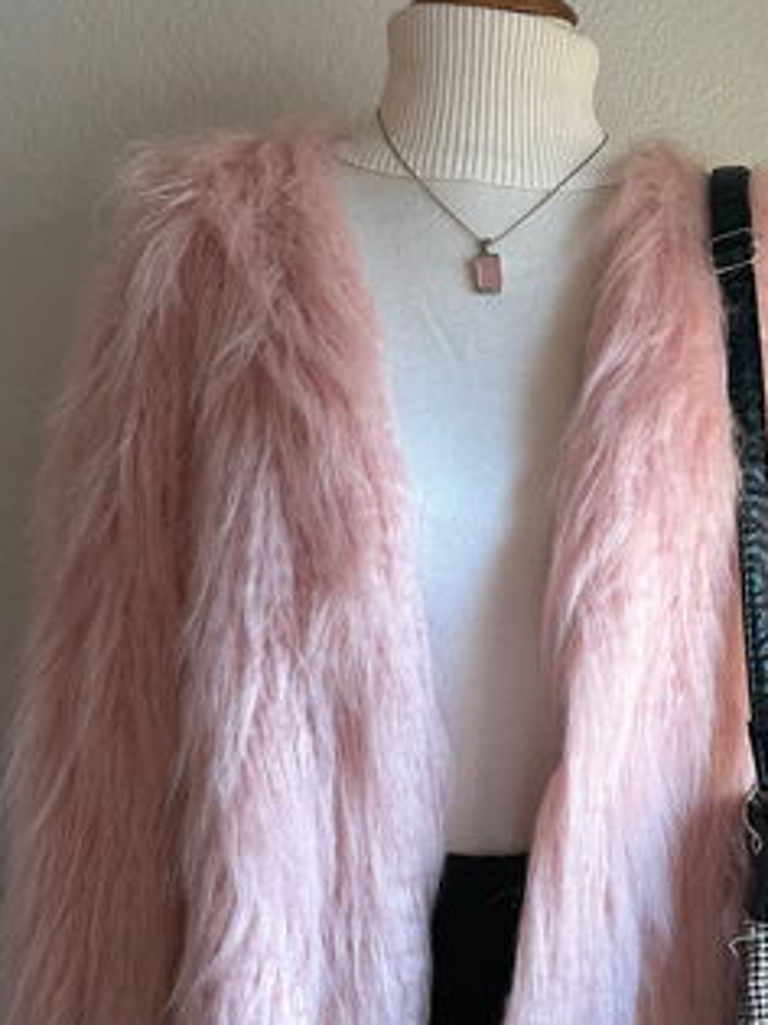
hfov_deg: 32.6
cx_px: 504
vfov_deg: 42.0
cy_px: 734
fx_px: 1302
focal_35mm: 44
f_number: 1.6
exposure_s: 1/62
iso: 125
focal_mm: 5.1
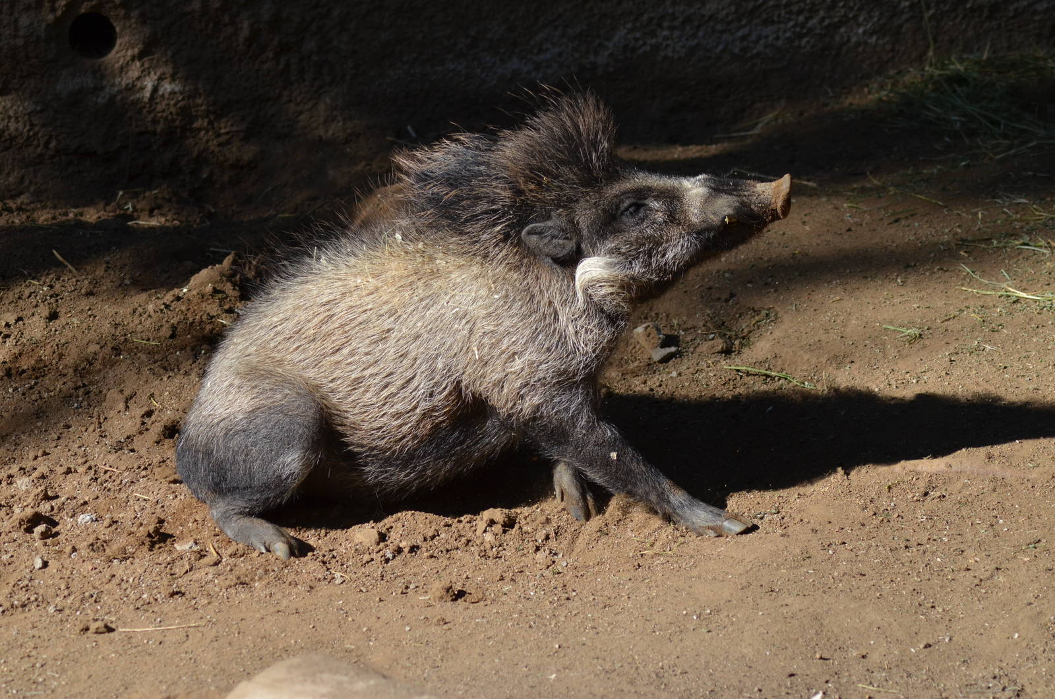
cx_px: 528
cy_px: 350
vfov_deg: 6.1
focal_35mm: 225
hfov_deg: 9.2
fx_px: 6581
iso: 400
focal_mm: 150
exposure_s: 1/2000
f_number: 5.6
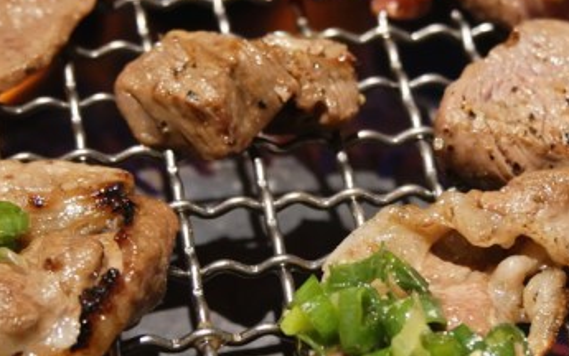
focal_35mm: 148
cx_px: 369
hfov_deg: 14.1
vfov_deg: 8.9
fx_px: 2296
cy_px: 255
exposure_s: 1/40
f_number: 4.5
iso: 2500
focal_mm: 34
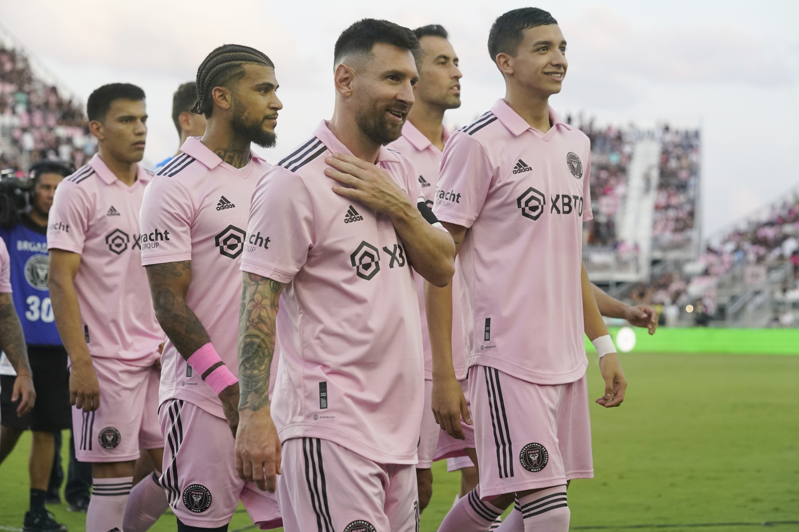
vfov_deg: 14.6
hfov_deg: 21.7
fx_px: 2086
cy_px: 266
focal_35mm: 94
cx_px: 400
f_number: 5
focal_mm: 94
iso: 3200
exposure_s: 1/1000
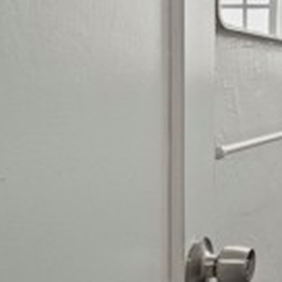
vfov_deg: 30.2
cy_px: 78
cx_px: 489
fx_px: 516
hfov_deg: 21.6
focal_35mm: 56
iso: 3200
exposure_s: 1/20
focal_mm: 14
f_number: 9
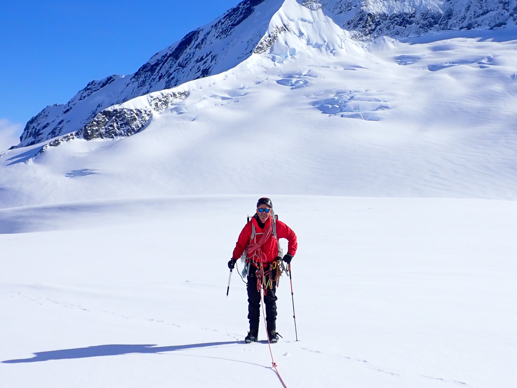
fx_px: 807
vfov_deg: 26.8
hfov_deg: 35.3
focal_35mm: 54
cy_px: 115
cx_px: 337
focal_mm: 5.79
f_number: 9
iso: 100
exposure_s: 1/320
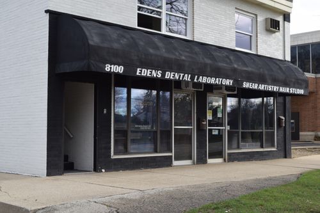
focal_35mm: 52
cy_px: 106
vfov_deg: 25.7
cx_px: 160
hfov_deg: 37.9
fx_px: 466
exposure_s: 1/250
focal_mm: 35
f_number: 8
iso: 220
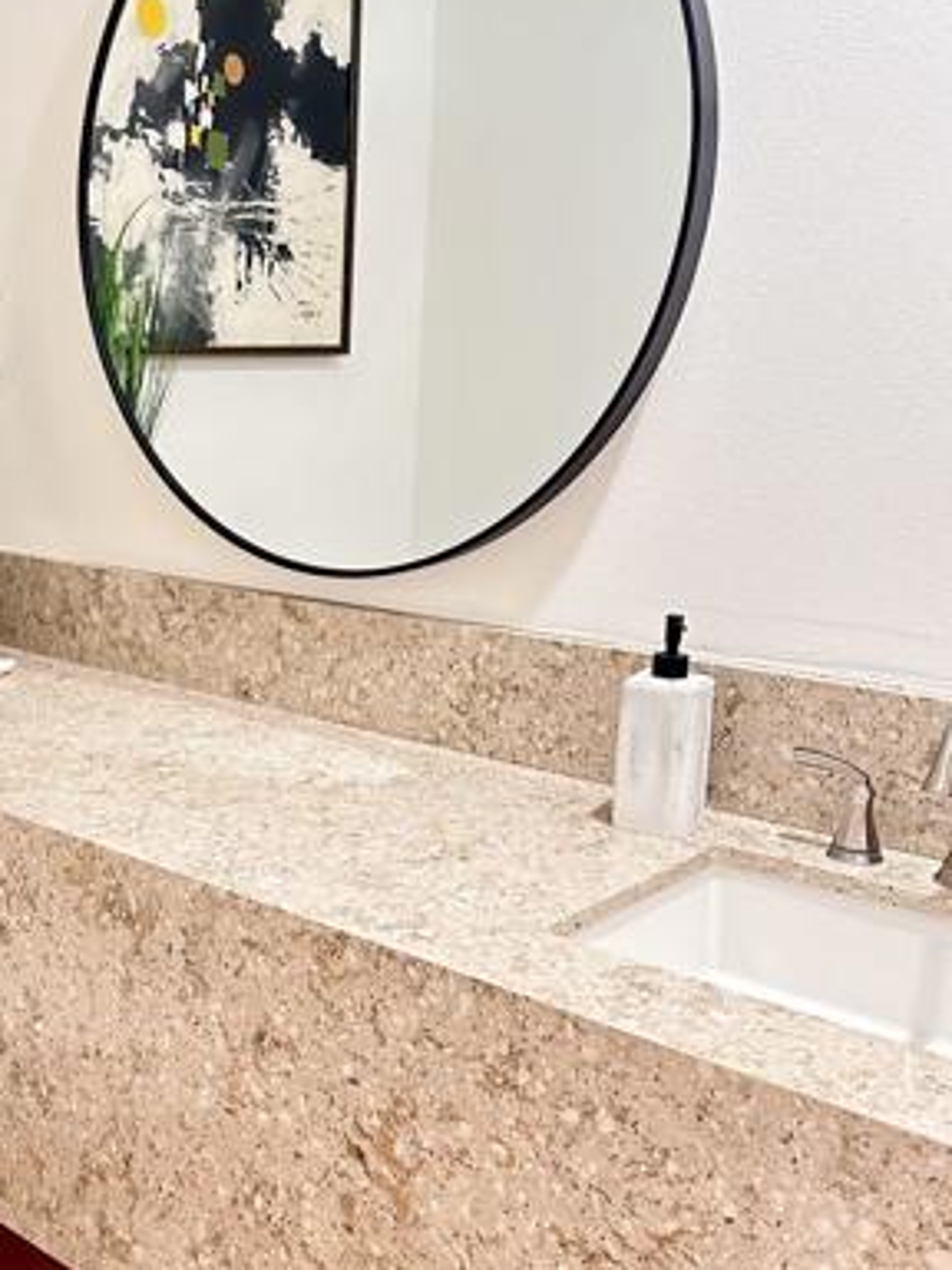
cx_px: 185
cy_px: 698
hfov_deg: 34.8
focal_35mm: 40
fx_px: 1467
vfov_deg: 46.7
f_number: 1.78
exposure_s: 1/60
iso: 500
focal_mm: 6.86
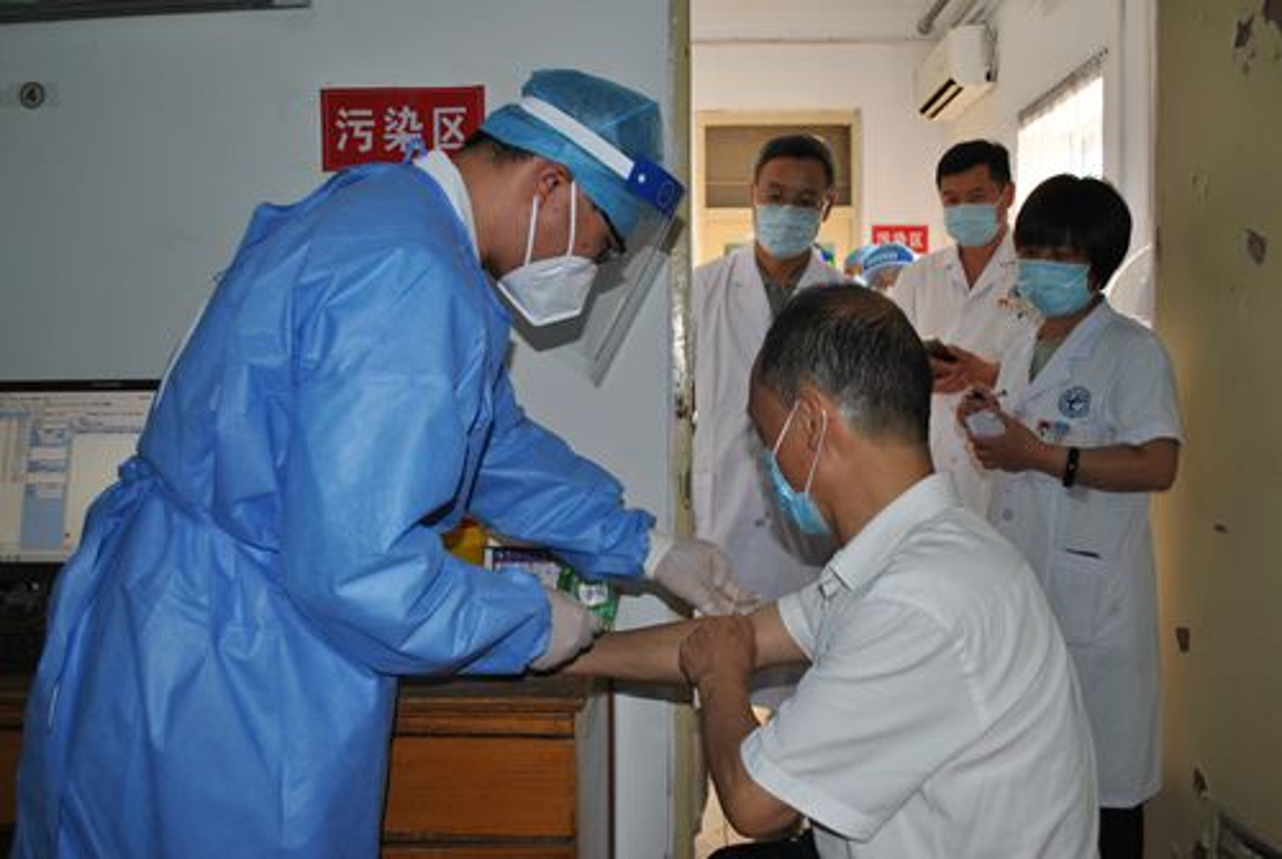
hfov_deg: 57.2
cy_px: 430
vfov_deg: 40.1
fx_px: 1177
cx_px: 641
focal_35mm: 33
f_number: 3.8
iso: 200
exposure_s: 1/60
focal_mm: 22
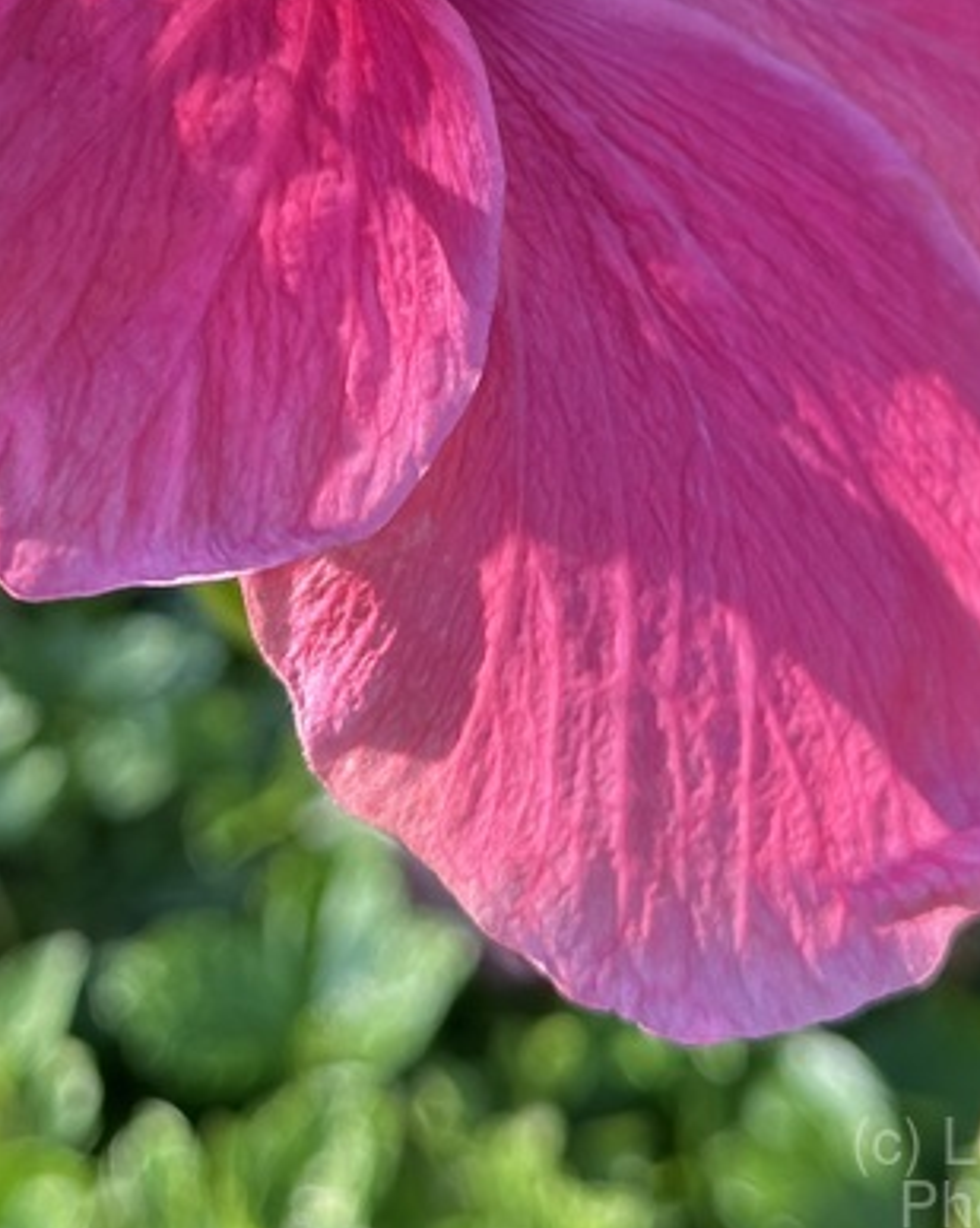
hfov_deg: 14.1
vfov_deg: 17.0
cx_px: 404
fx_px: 3957
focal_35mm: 109
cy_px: -136
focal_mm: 6.86
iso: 50
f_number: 1.78
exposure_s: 1/143
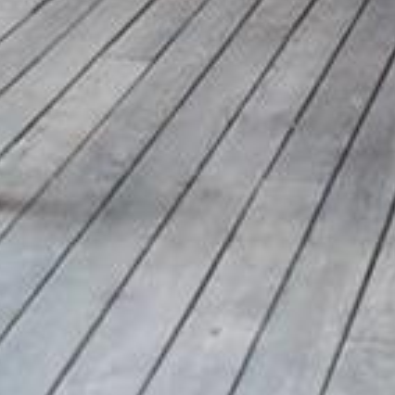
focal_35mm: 166
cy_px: -516
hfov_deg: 10.5
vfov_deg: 9.5
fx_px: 2143
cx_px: 378
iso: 800
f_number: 6.3
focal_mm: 18
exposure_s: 1/160
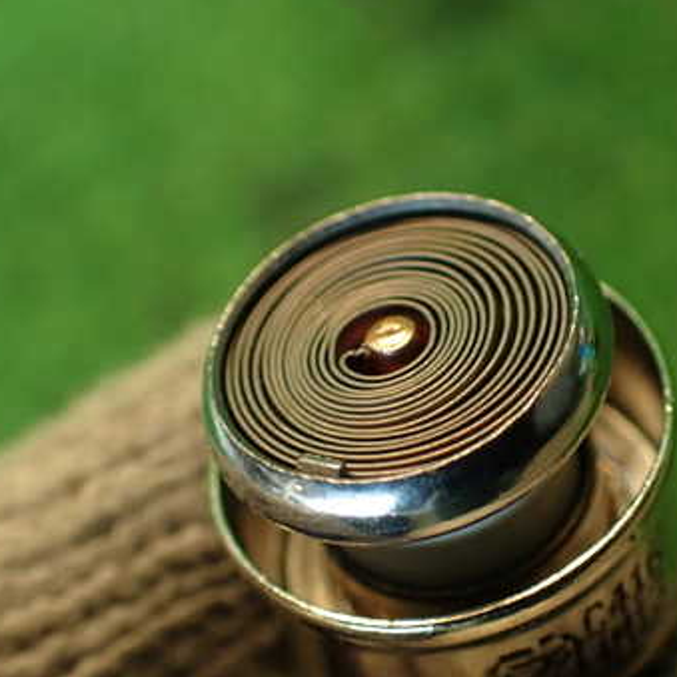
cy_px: 393
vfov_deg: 34.0
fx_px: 1106
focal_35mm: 50
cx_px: 379
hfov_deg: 34.0
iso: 250
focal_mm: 5.79
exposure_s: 1/30
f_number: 2.4
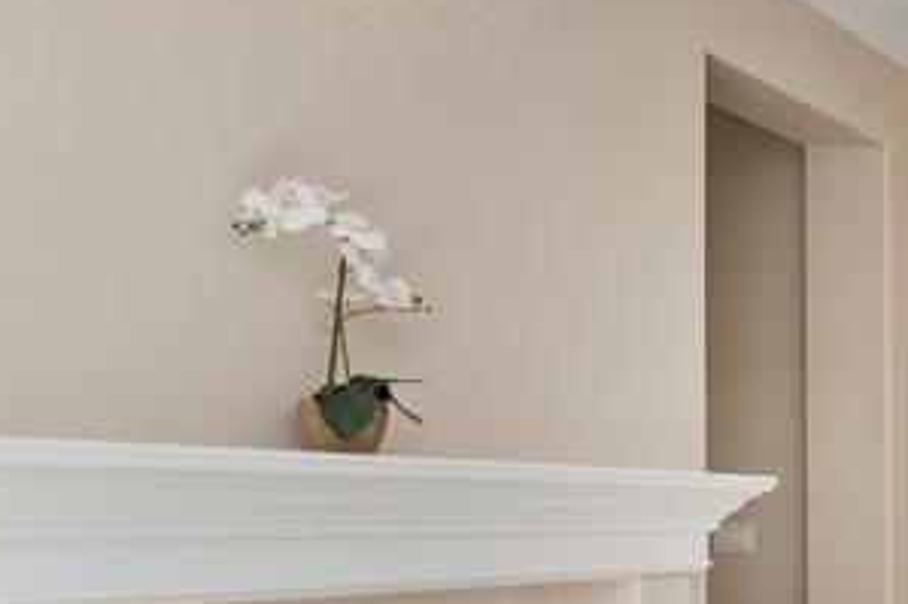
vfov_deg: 27.2
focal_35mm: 48
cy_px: 530
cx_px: 1370
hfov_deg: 27.7
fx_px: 1210
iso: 500
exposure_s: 1/50
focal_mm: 14
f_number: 10
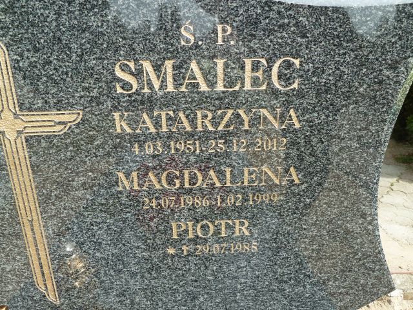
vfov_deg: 54.9
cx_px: 206
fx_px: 298
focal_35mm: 25
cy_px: 155
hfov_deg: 69.4
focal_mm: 4.1
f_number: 4
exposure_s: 1/200
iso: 80
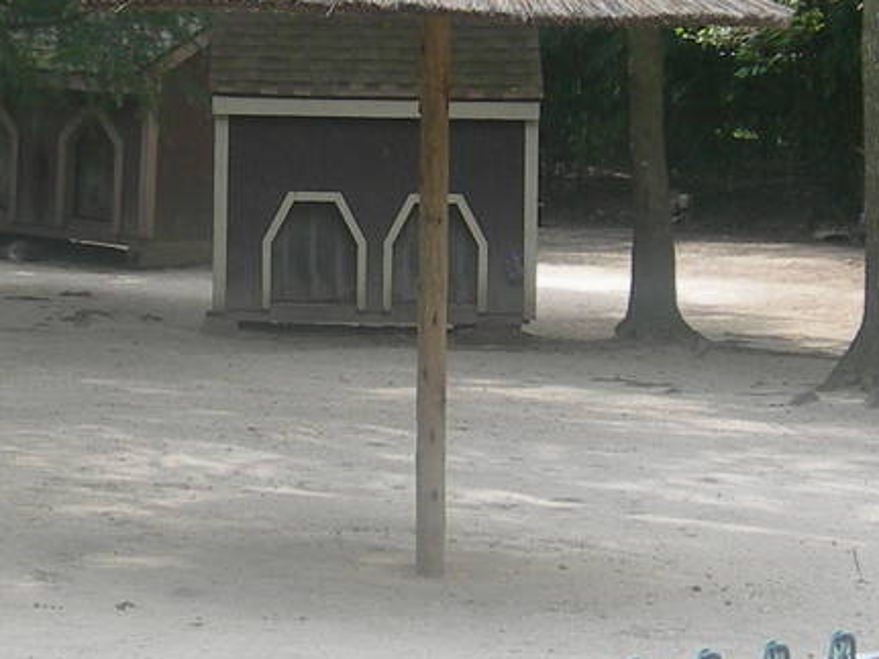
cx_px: 147
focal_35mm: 141
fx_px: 3579
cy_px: 437
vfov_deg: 10.5
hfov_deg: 13.9
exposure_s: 1/222
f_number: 2.8
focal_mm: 7.8
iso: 50
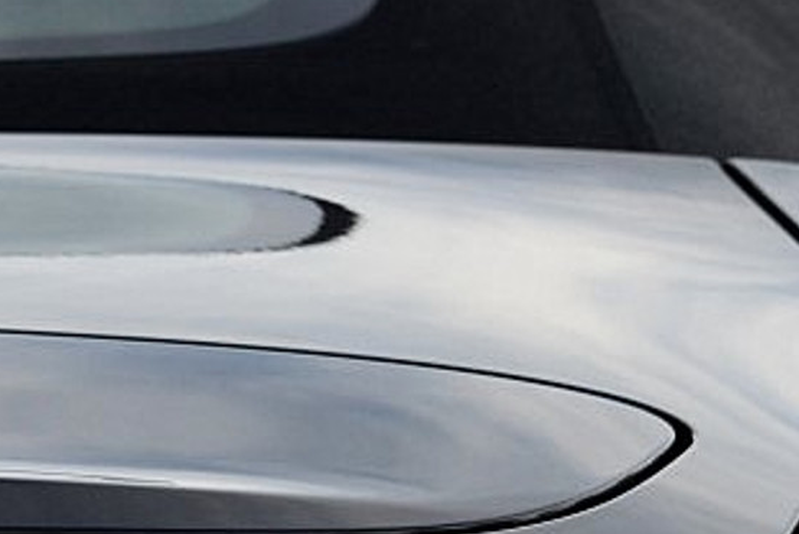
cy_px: 621
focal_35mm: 234
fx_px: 5190
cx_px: 464
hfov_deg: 8.8
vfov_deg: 5.9
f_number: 9
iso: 400
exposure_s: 1/125
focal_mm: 45
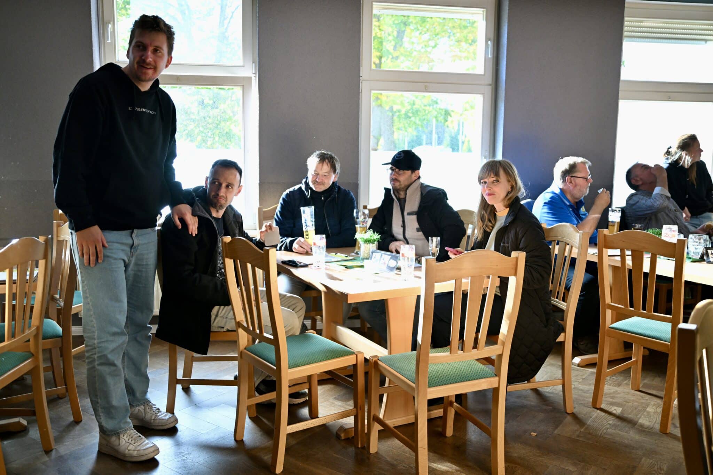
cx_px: 356
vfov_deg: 41.1
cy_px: 238
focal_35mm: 32
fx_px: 634
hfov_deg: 58.7
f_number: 2.8
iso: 1600
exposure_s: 1/640
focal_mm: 32
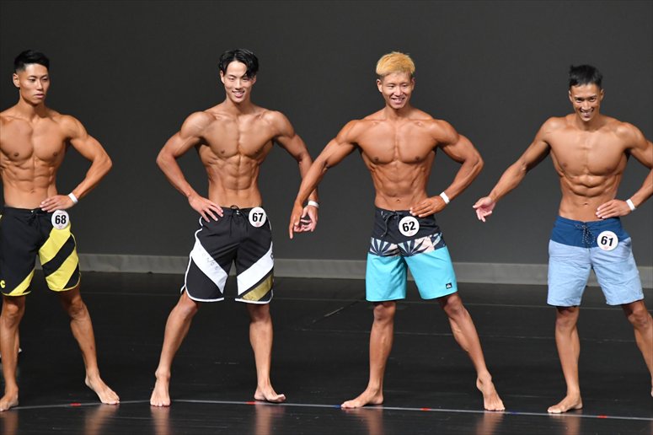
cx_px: 326
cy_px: 218
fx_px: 5711
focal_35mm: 315
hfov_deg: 6.5
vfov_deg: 4.4
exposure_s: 1/400
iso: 4000
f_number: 5.6
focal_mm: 210
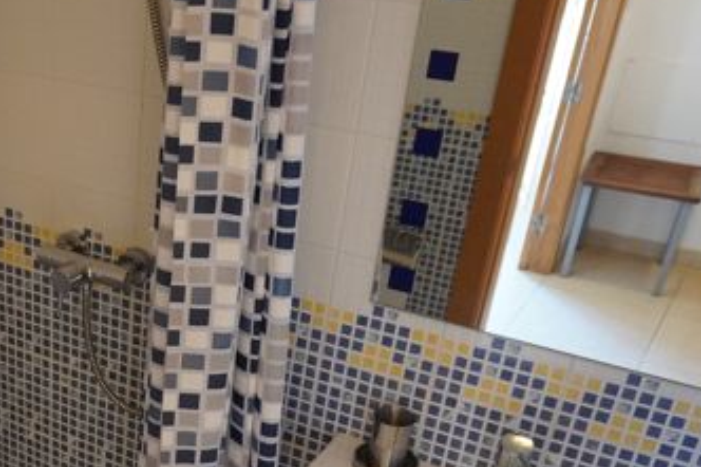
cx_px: 60
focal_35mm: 51
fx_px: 993
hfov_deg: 36.3
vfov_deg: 25.5
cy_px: 431
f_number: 3.5
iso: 3200
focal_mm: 16
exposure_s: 1/160
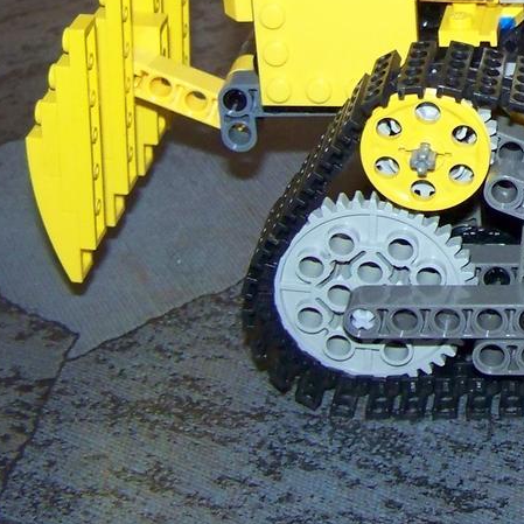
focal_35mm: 115
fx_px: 1970
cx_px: 734
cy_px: -15
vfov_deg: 14.9
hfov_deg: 14.4
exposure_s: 1/30
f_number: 2.8
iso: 200
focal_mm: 6.3
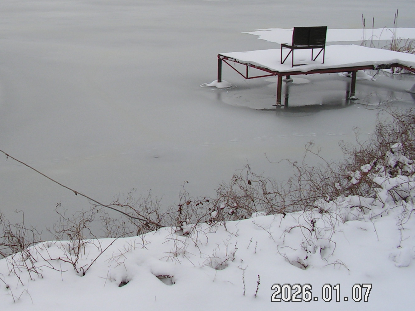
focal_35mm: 56
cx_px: 103
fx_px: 671
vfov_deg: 25.9
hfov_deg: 33.7
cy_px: 98
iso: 64
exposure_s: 1/400
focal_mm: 6
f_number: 4.8
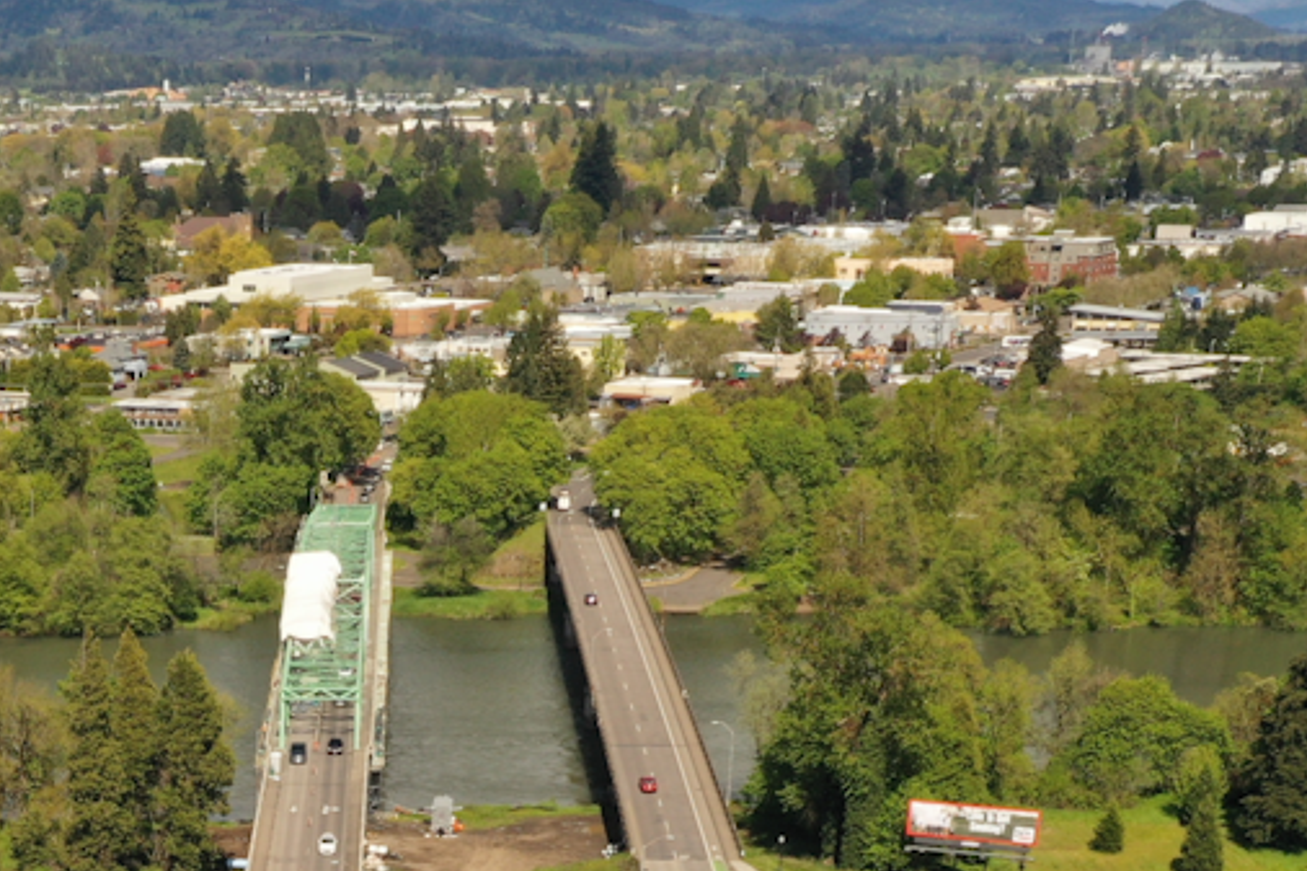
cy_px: 1246
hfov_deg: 23.9
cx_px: 186
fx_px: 3012
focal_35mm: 83
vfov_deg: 15.4
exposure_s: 1/240
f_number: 8
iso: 100
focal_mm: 10.26
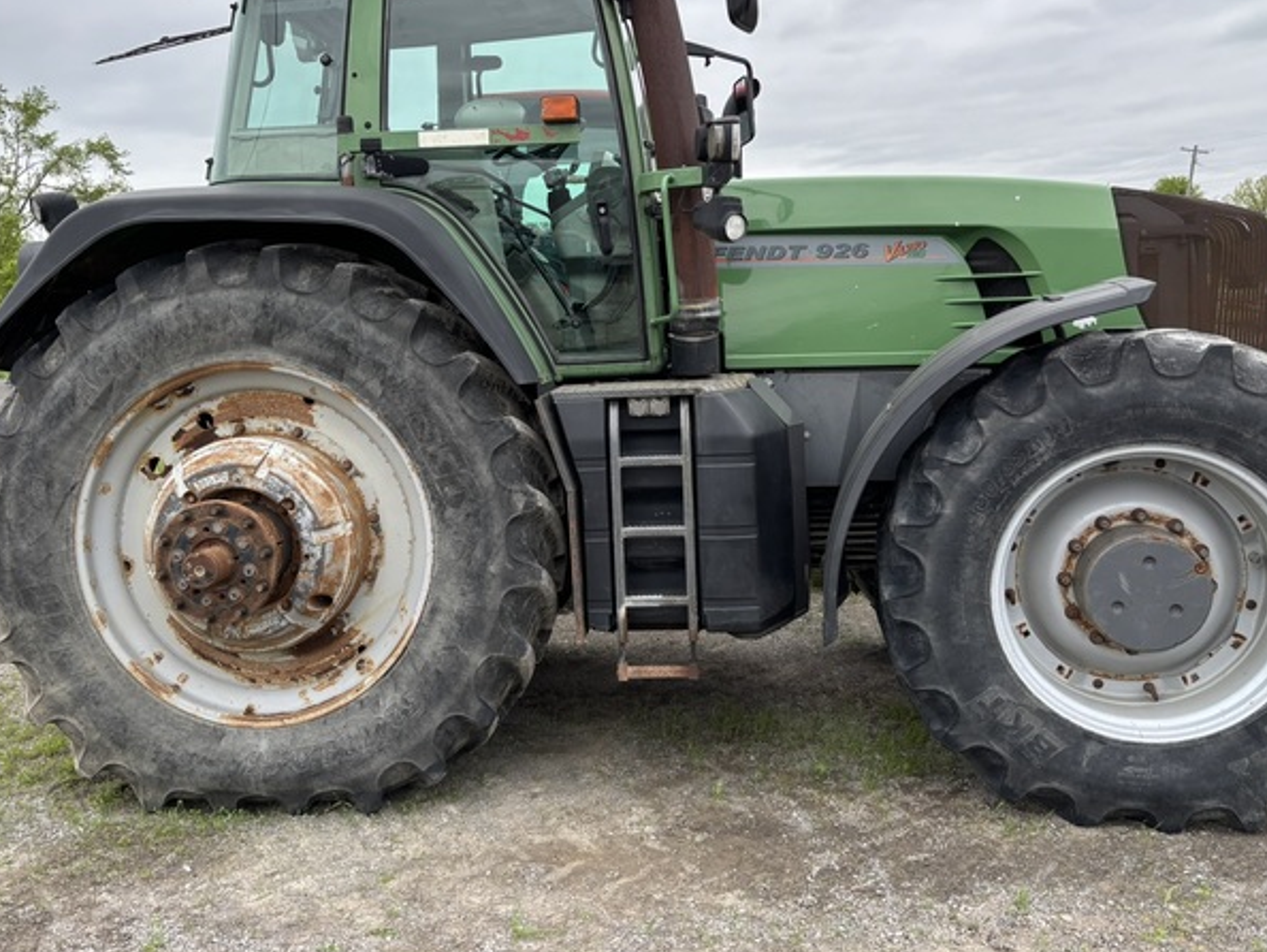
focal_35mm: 35
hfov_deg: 52.5
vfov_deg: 40.7
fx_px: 1282
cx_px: 570
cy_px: 425
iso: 50
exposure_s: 1/464
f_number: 1.6
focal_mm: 5.96
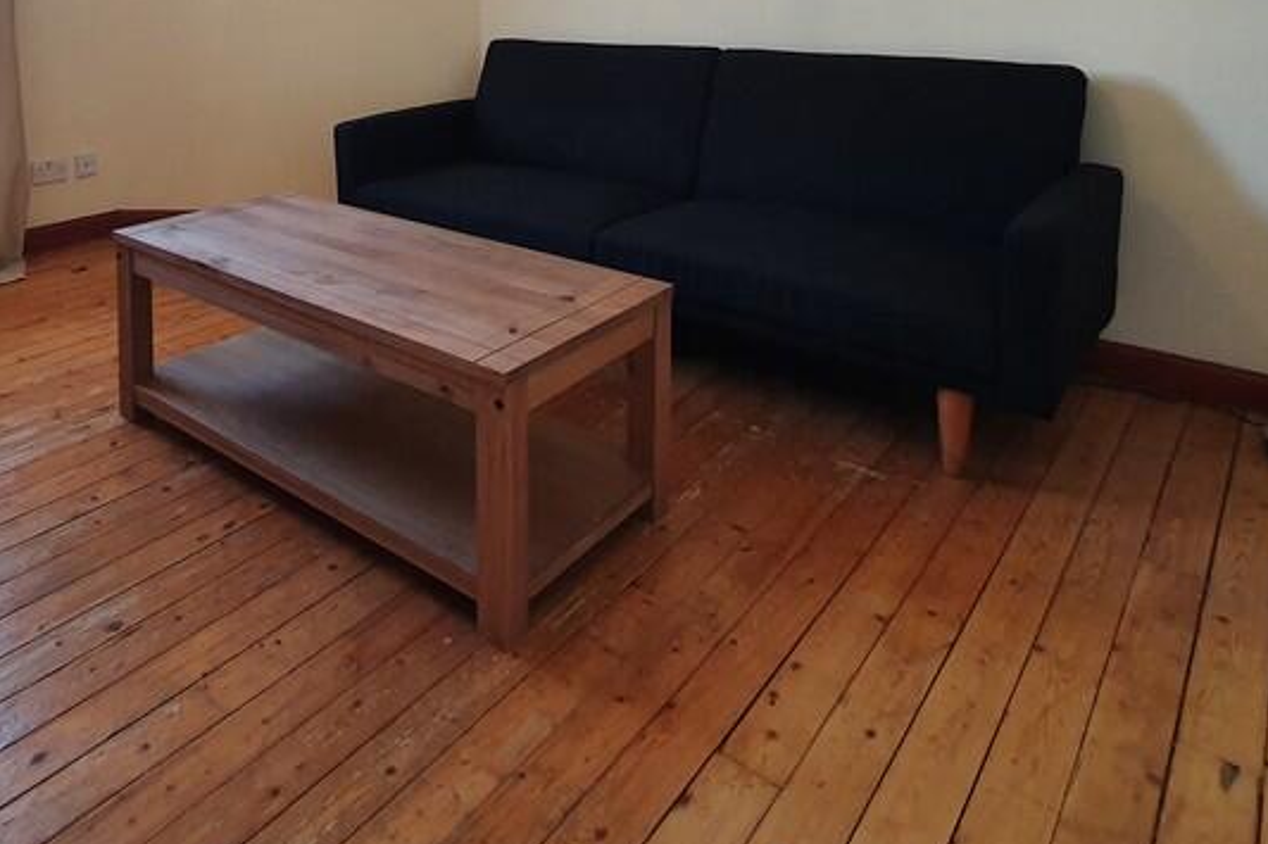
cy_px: 24
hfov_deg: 65.7
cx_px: 338
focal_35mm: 26
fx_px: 915
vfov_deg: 43.4
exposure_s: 1/50
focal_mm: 1.8
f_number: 2.2
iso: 125
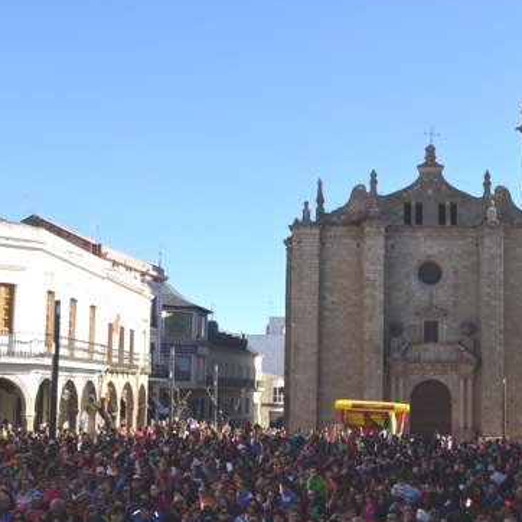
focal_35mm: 52
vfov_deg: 32.9
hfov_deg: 32.9
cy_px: 288
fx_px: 883
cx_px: 274
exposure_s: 1/200
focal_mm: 23
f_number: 9
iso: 100
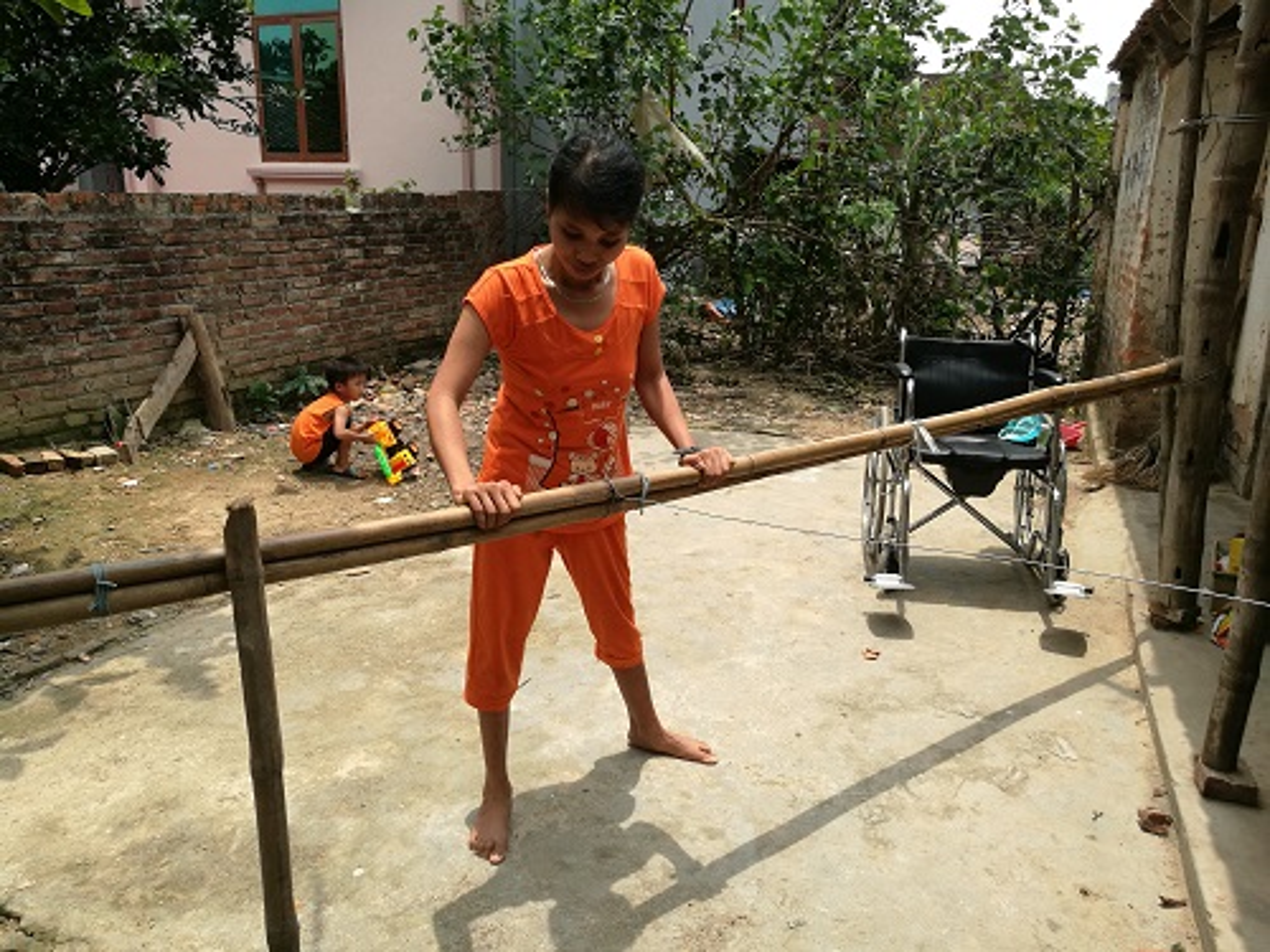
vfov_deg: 51.4
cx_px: 635
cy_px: 476
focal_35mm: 27
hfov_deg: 65.3
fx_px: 991
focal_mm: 4.5
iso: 50
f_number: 2.2
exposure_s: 1/702
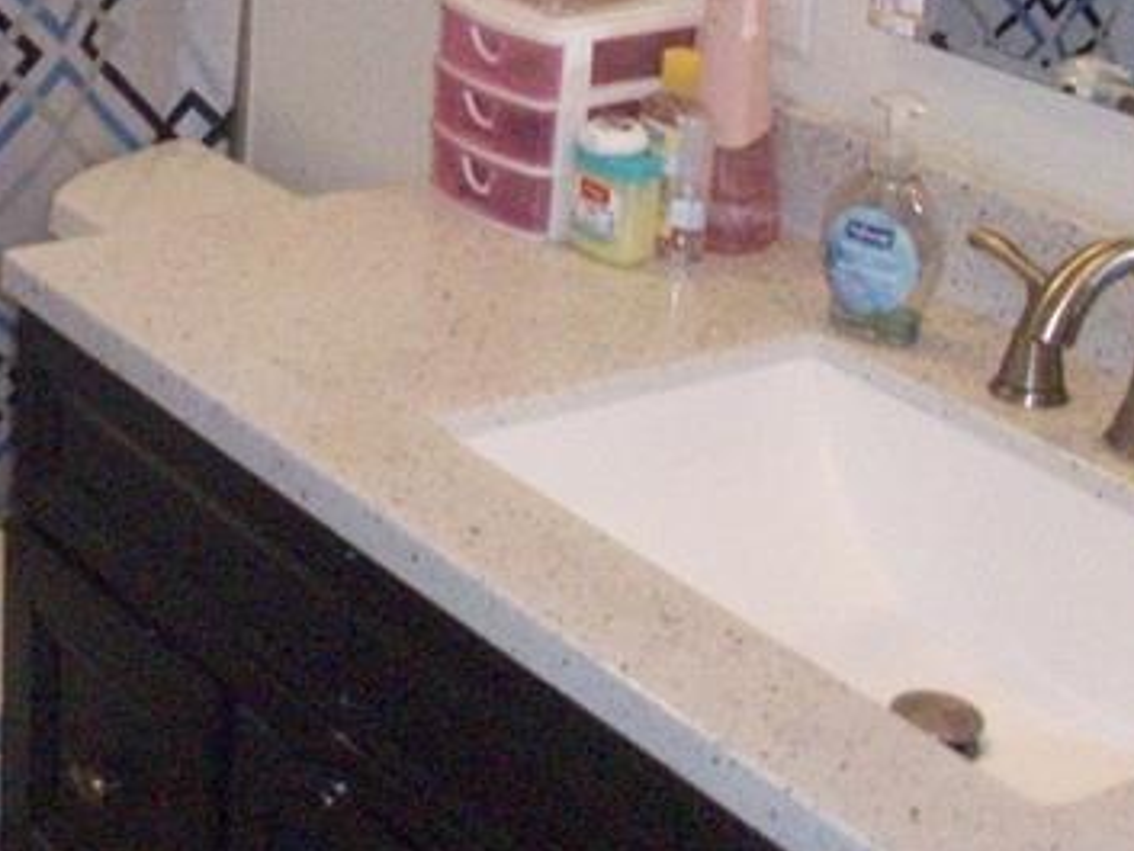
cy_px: 22
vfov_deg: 18.7
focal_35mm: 77
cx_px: -3
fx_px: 2523
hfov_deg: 24.2
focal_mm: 5.7
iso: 800
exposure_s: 1/64
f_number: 2.8
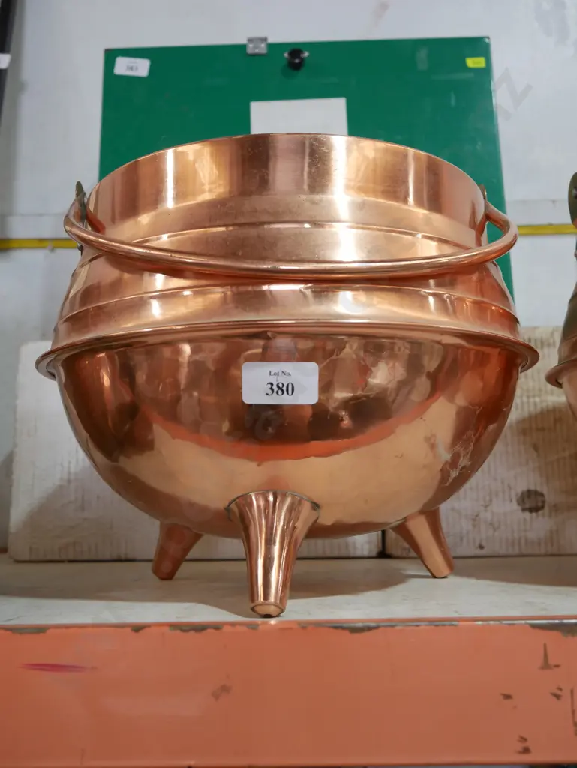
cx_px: 288
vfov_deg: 56.8
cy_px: 384
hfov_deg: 44.2
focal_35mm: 32
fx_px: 711
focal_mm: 16
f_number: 4
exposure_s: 1/60
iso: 400
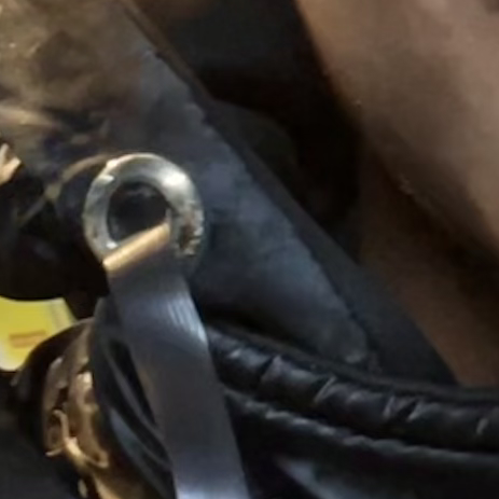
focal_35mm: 177
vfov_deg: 9.4
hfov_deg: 9.6
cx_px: 748
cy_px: -379
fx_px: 2887
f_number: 2.2
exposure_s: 1/25
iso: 320
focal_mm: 2.71
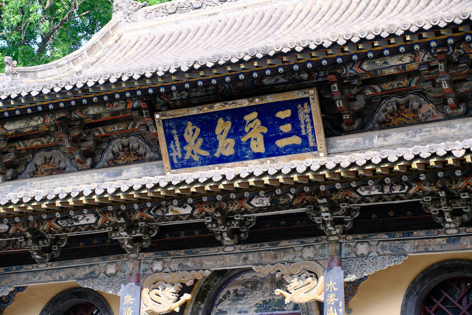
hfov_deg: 27.7
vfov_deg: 18.7
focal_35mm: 73
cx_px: 236
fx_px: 957
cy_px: 158
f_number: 4.5
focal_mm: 48.6
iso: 640
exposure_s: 1/220
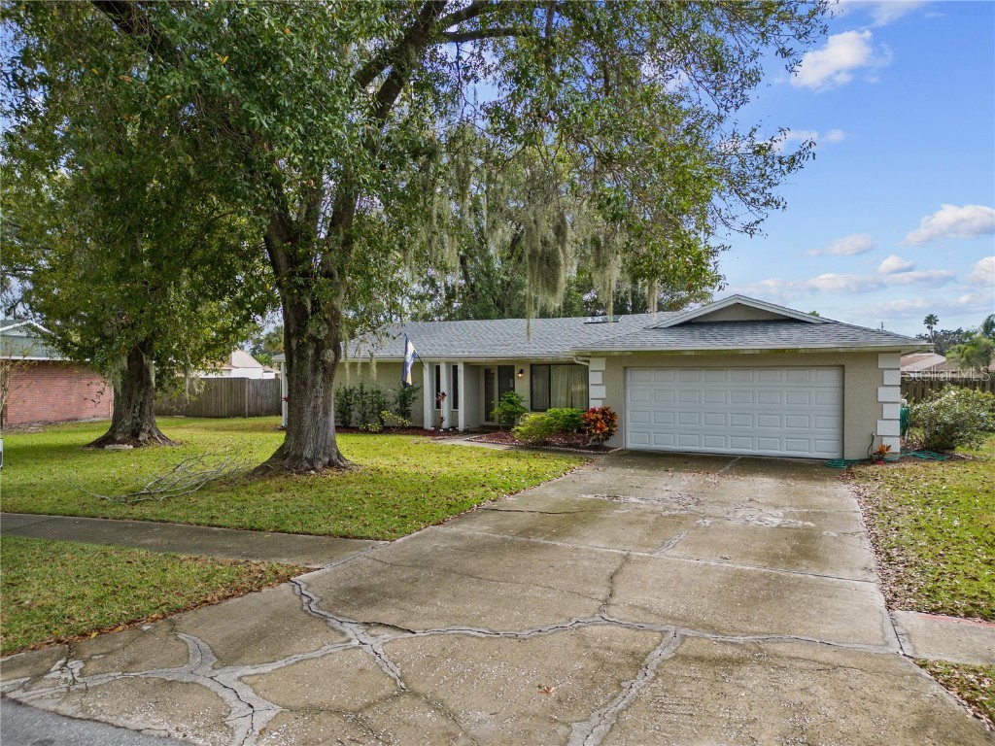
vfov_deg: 56.8
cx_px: 498
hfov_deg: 71.6
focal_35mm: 24
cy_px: 373
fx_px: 690
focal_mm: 6.72
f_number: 1.7
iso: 100
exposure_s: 1/1250
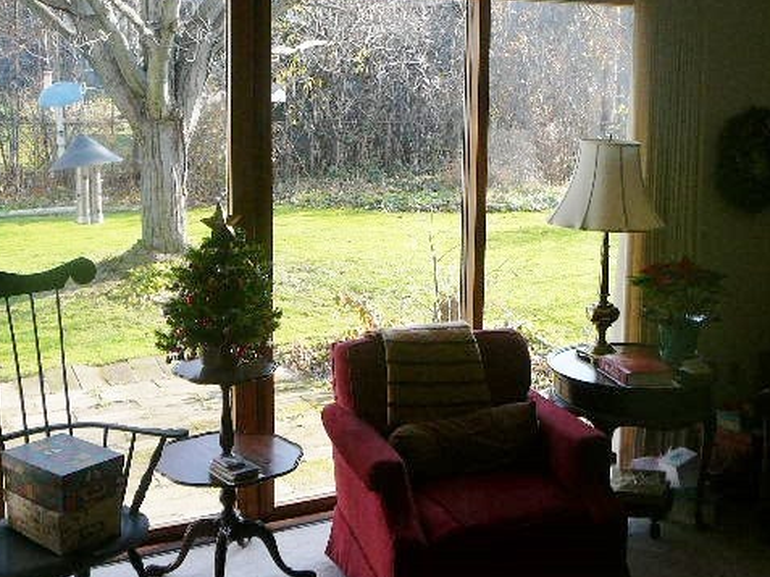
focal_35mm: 47
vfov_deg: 30.8
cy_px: 265
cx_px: 439
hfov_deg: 40.4
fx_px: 1045
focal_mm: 5.2
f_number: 2.8
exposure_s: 1/160
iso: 80
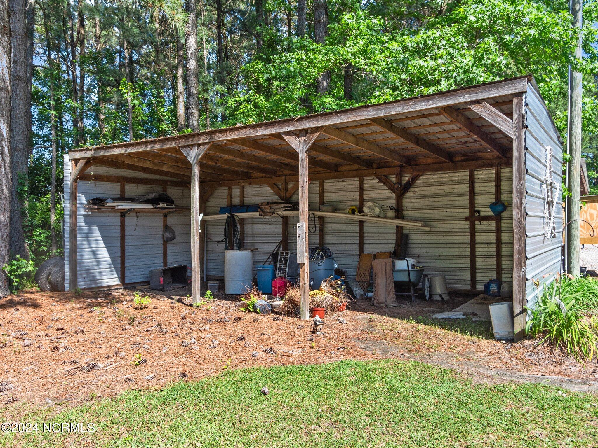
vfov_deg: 49.7
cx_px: 299
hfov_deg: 63.4
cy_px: 224
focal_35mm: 28
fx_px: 484
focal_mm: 14
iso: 200
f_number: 5.6
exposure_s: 1/500
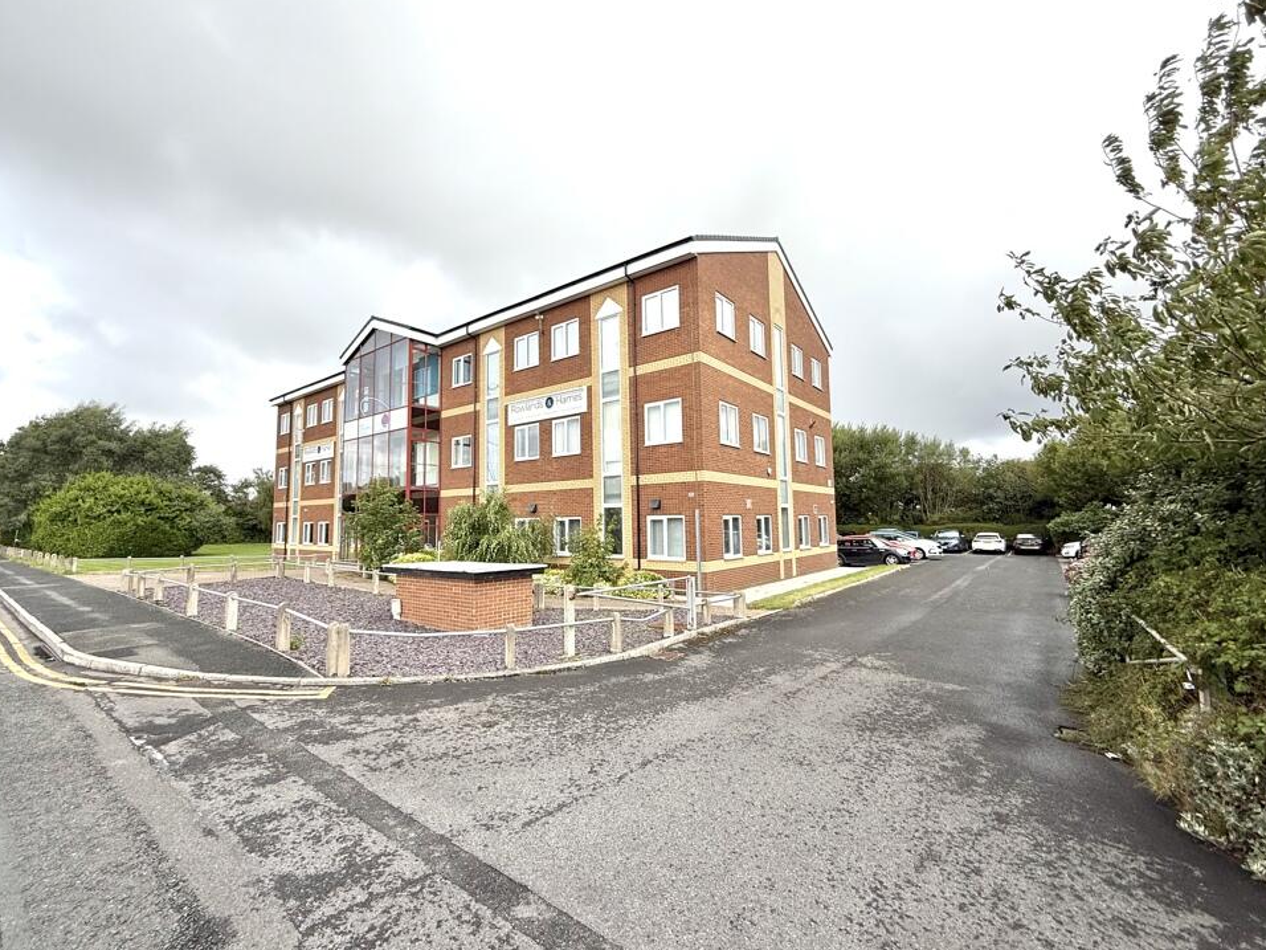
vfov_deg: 81.7
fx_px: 549
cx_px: 603
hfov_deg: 98.1
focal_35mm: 15
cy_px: 472
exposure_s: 1/841
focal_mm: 2.22
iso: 50
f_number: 2.2
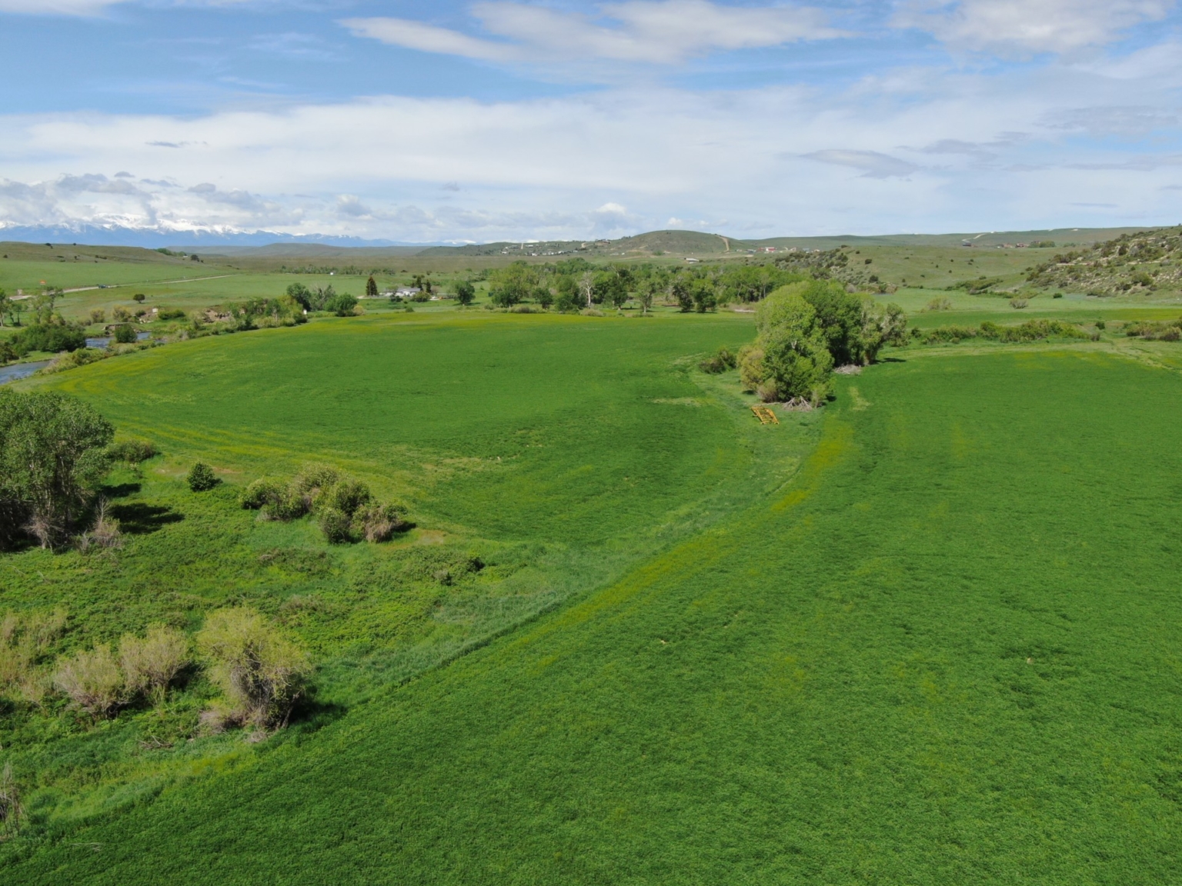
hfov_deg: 56.8
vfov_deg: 44.2
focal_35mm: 32
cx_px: 591
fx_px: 1093
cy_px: 443
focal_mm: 5.45
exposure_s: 1/1250
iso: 100
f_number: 3.1
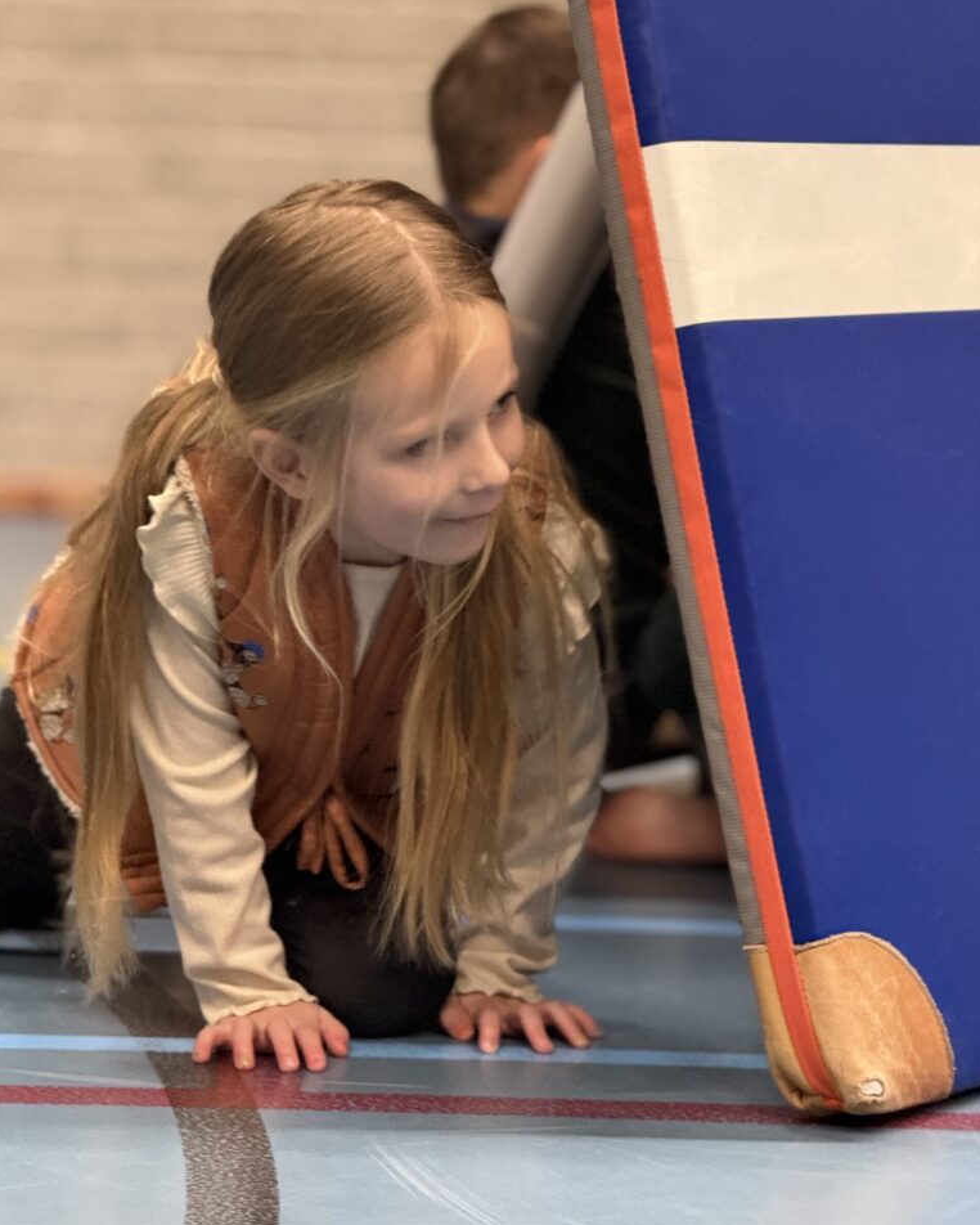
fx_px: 4567
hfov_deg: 12.2
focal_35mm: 126
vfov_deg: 15.3
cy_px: 634
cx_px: 490
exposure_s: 1/33
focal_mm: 15.66
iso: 640
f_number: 2.8
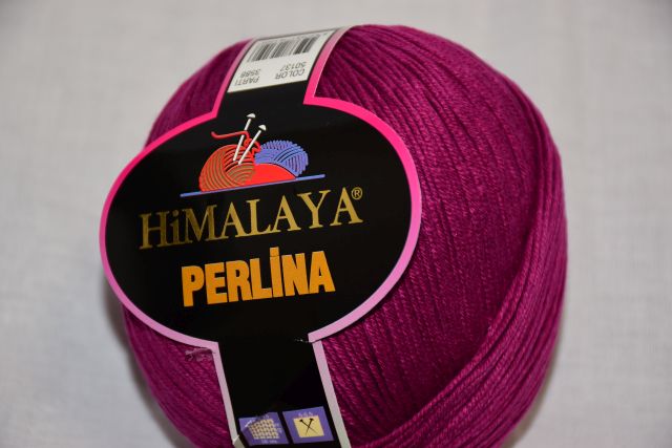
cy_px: 224
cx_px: 336
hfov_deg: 17.1
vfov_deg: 11.4
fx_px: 2240
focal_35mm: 120
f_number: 5.3
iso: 320
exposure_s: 1/60
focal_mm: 80
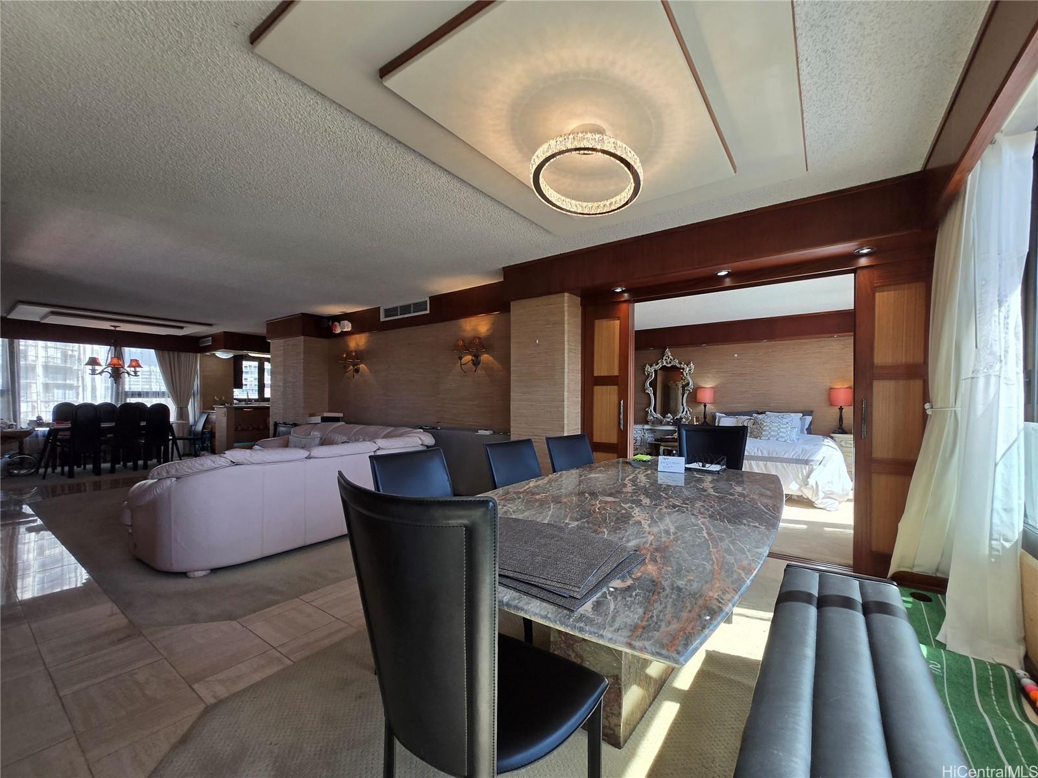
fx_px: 390
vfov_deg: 89.9
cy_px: 389
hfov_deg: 106.2
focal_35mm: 13
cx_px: 519
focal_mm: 1.7
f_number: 2.2
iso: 40
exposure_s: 1/120
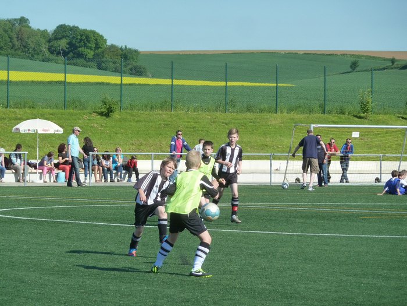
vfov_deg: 7.1
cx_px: 204
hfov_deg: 9.4
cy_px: 153
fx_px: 2469
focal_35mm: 210
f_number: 5
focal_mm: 34.4
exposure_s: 1/640
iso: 200
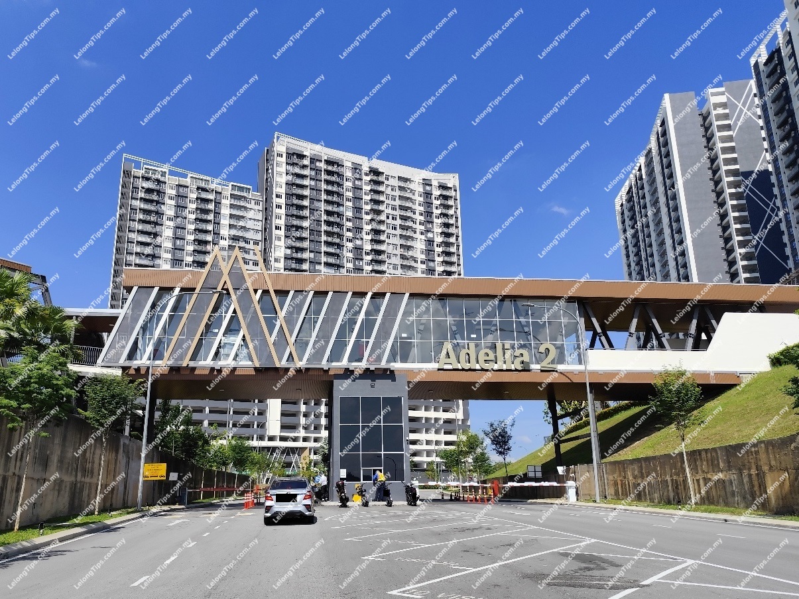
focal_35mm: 23
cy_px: 300
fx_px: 531
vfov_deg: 58.9
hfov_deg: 73.9
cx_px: 400
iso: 50
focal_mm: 6.14
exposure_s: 1/1508
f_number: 1.65
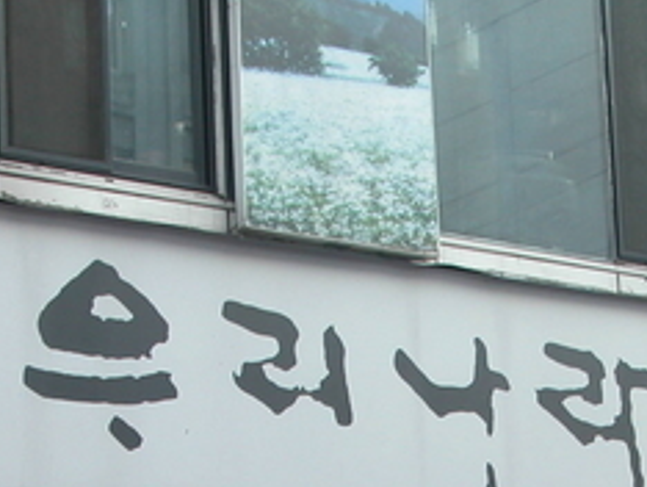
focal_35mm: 123
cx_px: 465
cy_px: 636
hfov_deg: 15.9
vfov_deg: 11.7
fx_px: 2301
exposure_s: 1/50.6
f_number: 3.3
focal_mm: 11.6
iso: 100
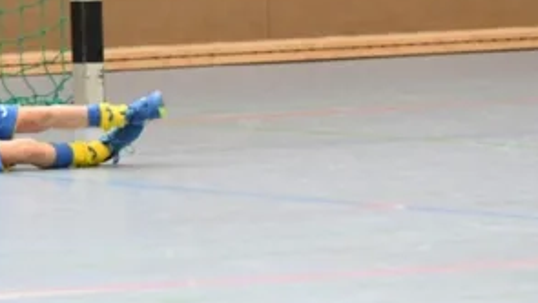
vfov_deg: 2.2
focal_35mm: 545
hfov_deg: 4.0
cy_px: 69
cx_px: 31
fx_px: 7775
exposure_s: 1/1250
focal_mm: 150
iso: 8000
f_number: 2.8
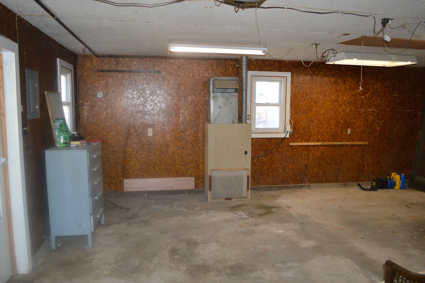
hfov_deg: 67.4
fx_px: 318
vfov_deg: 47.9
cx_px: 212
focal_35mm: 27
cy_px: 142
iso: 1000
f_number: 3.5
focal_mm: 18
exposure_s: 1/60
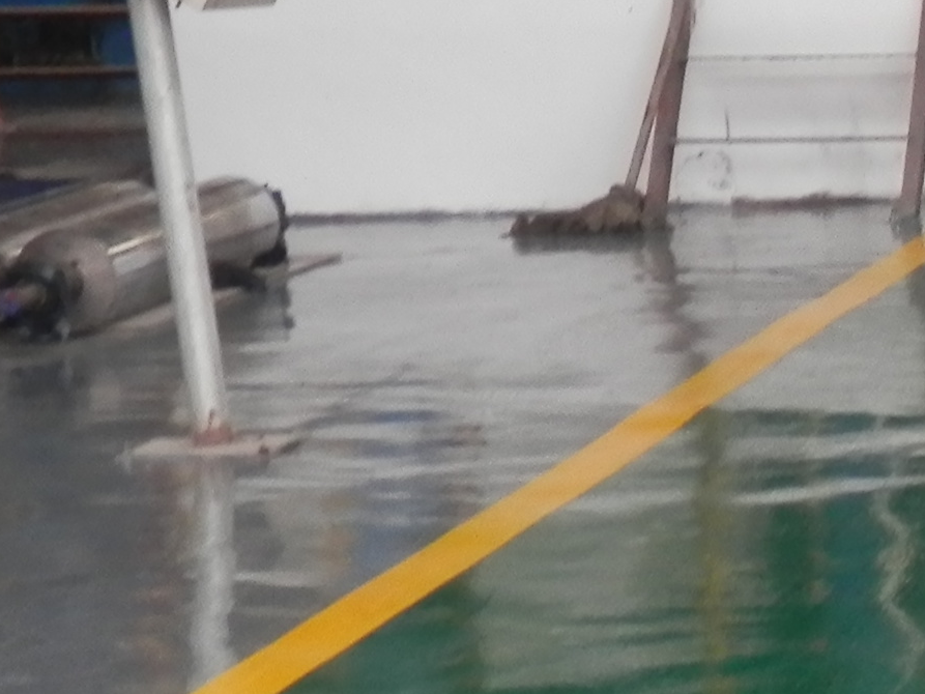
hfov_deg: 10.0
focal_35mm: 192
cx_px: 1420
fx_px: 5131
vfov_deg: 7.7
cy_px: 856
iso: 80
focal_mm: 7.3
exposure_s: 1/80
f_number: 3.7
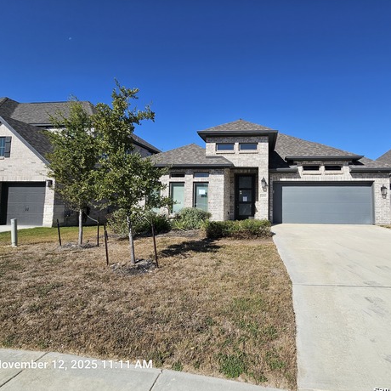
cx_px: 240
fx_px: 204
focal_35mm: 16
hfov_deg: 86.0
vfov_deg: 87.4
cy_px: 191
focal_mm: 2.2
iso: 50
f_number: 2.2
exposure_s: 1/3892
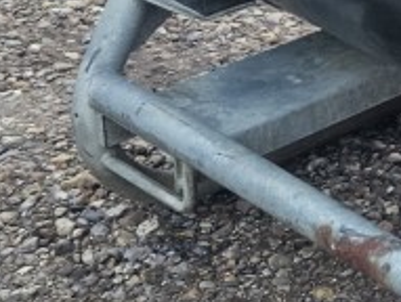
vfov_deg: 11.8
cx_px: 714
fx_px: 1428
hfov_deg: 14.2
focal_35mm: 123
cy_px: -88
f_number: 1.8
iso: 160
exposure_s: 1/100
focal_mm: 5.4
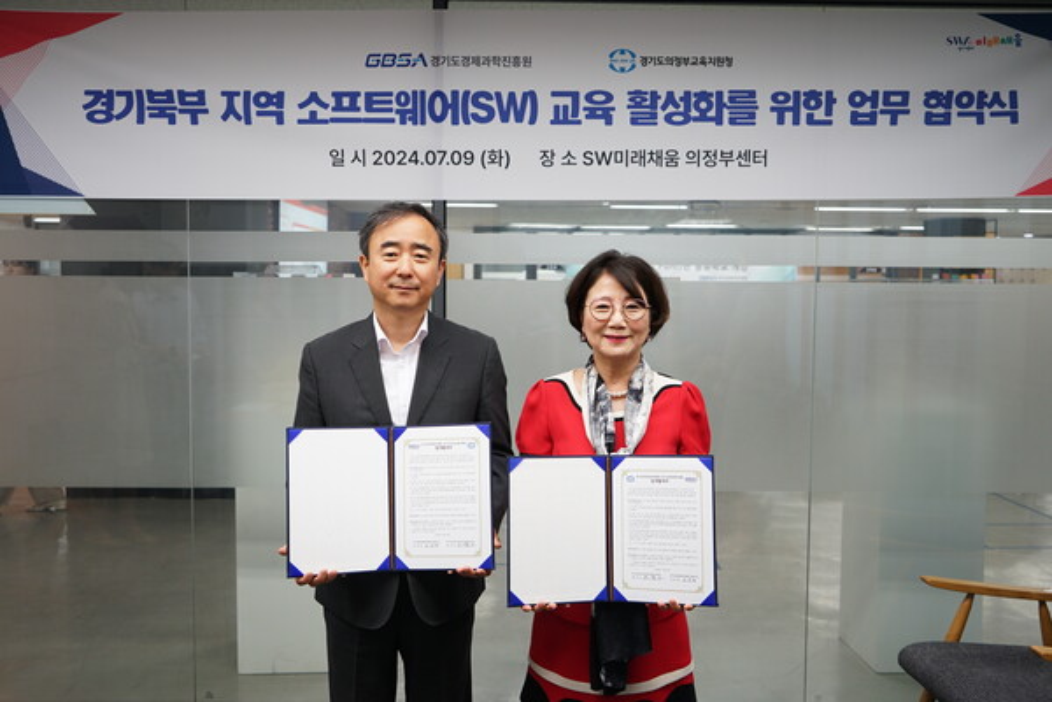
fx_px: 964
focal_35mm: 33
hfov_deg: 57.2
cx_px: 526
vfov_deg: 40.0
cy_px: 351
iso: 400
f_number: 4
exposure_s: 1/60
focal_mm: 33
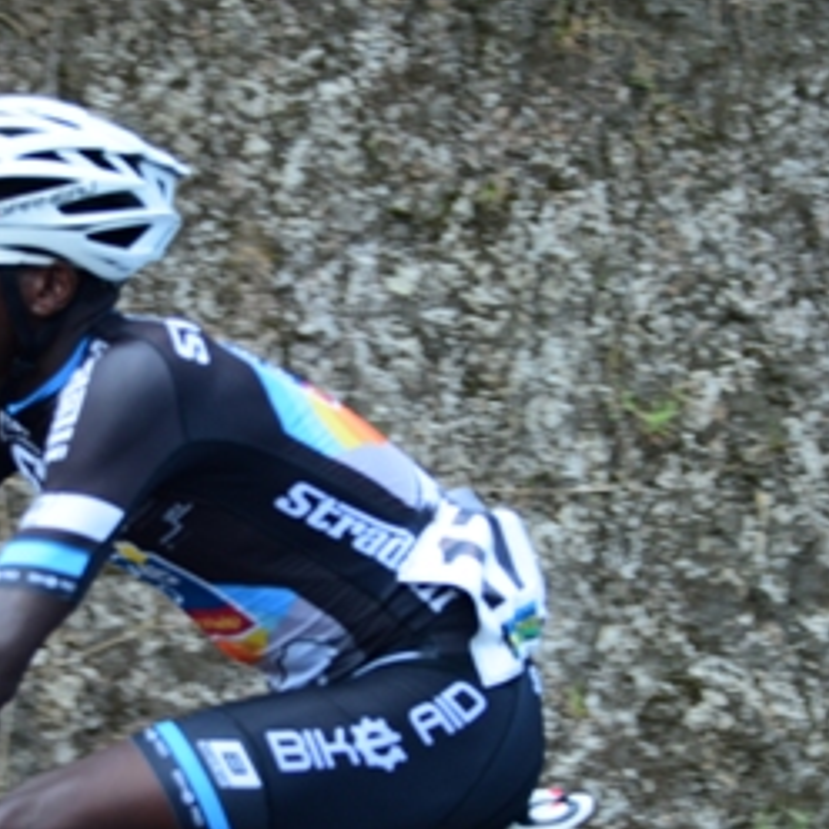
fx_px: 5202
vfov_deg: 9.1
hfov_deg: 9.1
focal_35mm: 192
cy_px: 476
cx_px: 354
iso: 200
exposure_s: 1/200
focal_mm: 70
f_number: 5
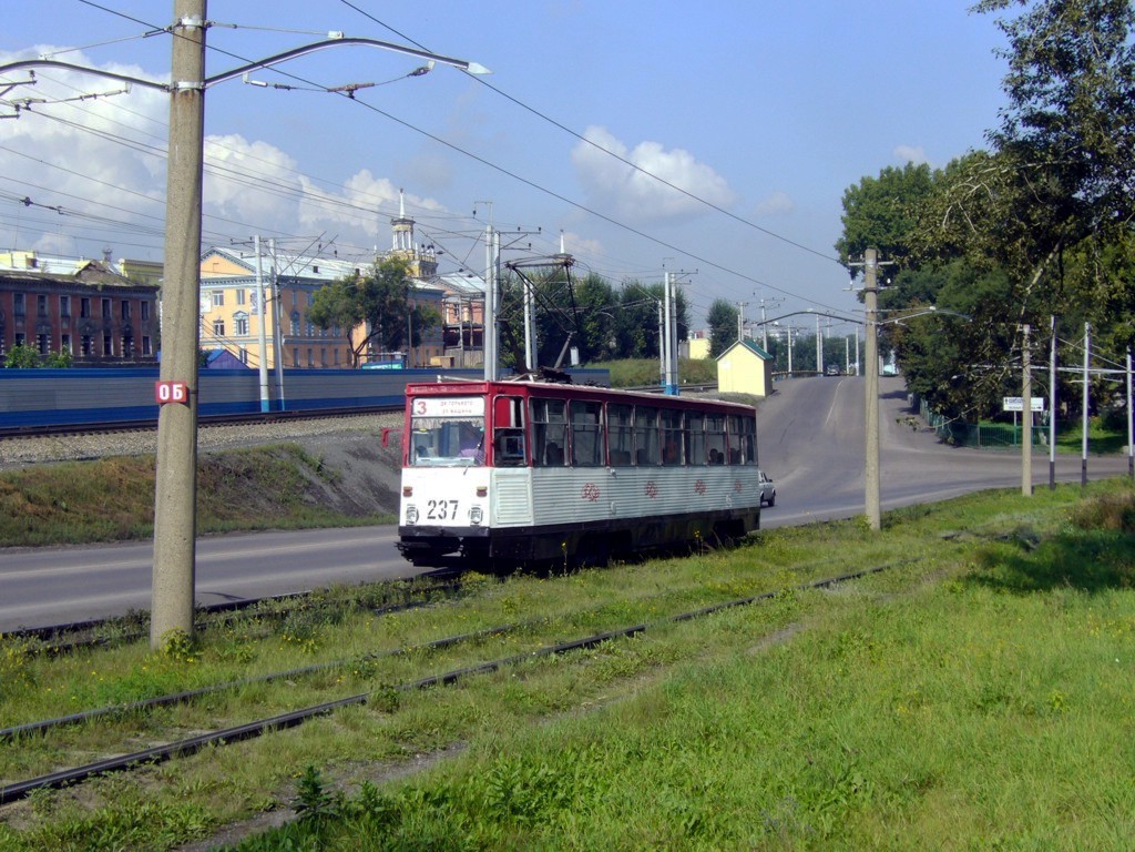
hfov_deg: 34.9
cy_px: 426
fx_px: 1803
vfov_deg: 26.6
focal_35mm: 55
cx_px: 568
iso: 80
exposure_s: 1/200
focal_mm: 9.1
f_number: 7
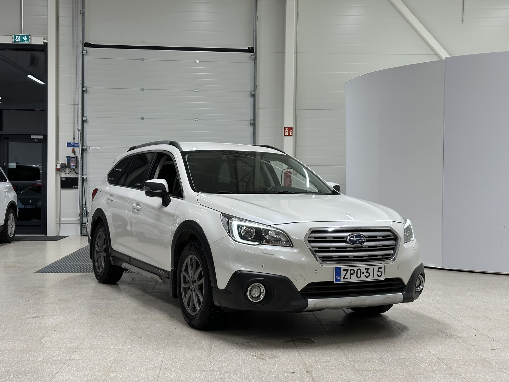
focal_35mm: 48
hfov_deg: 39.7
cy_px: 191
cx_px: 254
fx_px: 706
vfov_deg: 30.3
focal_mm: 6.86
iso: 80
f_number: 1.78
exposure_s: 1/109
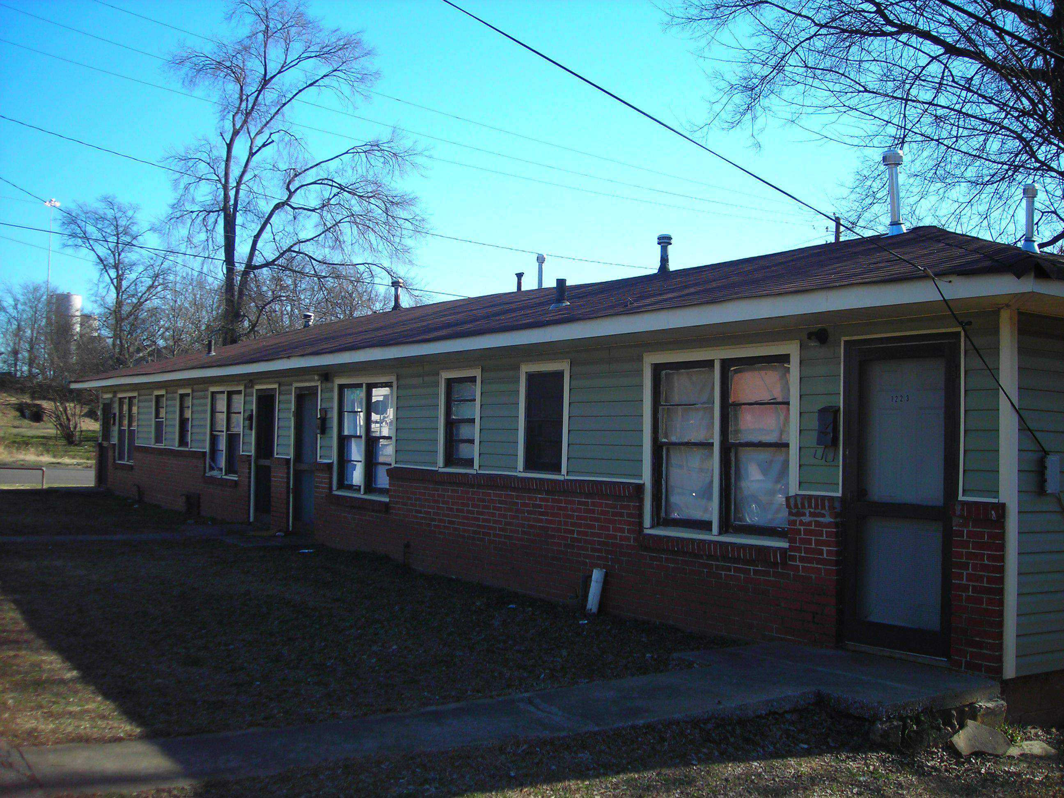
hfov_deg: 49.0
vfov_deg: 37.7
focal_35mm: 38
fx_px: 1168
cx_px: 532
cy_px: 399
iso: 50
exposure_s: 1/316
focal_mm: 6.3
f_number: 3.2
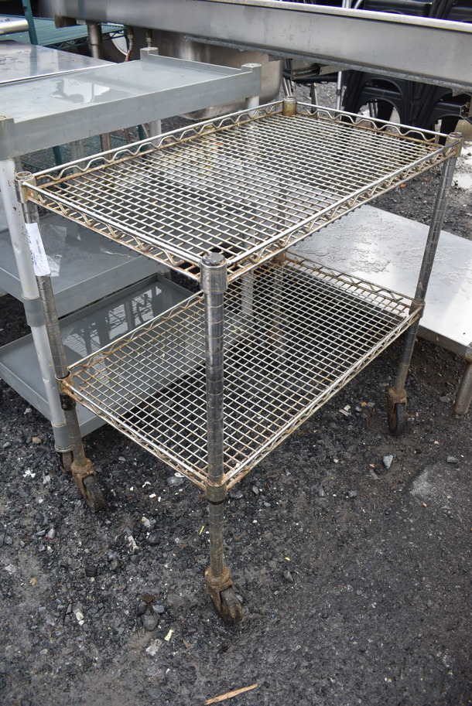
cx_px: 236
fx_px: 589
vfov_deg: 61.9
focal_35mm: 30
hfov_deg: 43.7
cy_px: 353
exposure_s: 1/125
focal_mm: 20
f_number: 5.6
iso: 360
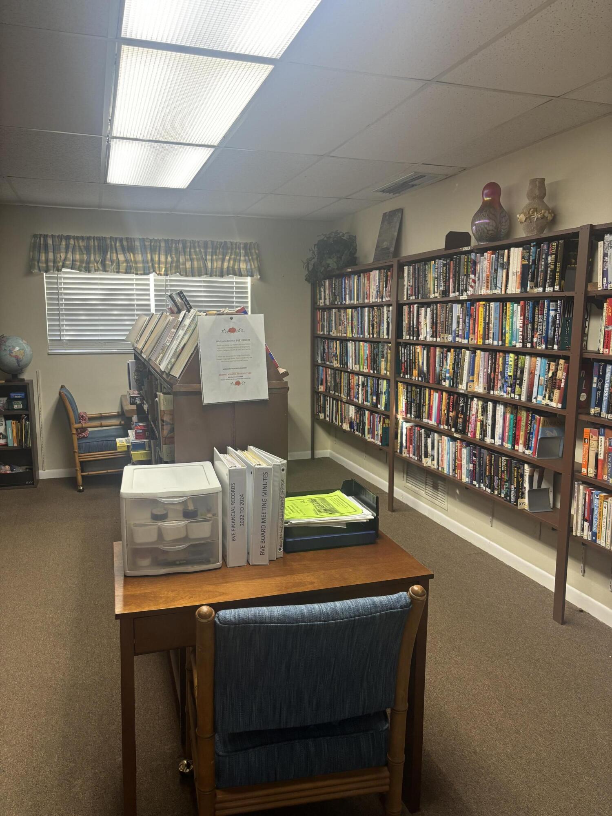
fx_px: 613
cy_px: 408
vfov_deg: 67.3
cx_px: 306
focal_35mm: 26
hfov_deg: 53.1
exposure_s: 1/60
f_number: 1.6
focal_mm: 5.96
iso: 125
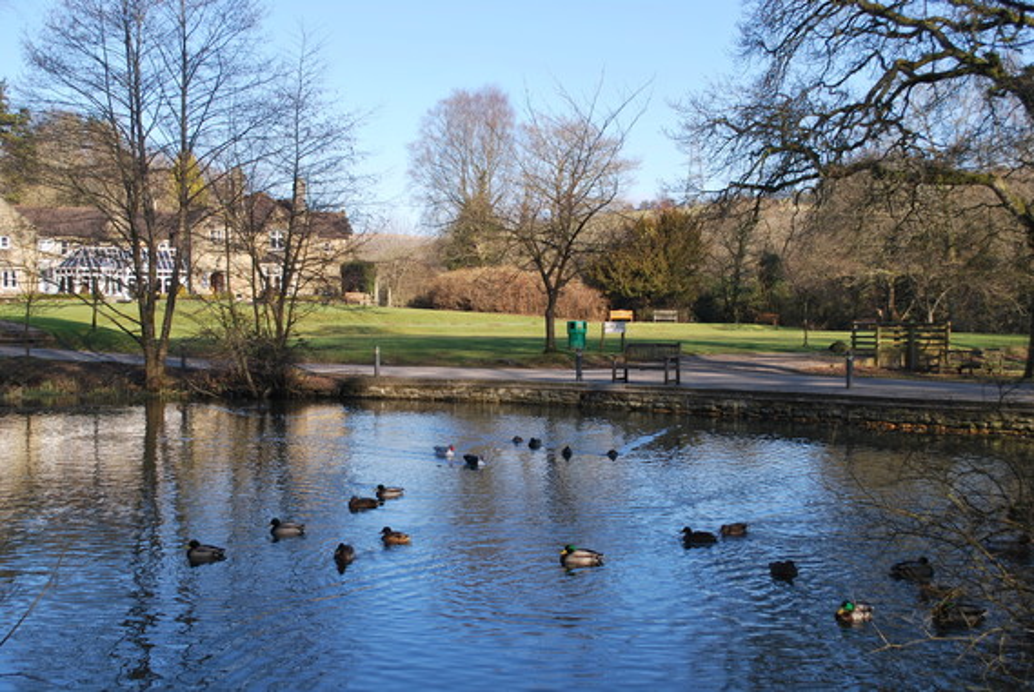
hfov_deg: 44.9
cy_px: 346
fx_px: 1251
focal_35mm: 44
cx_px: 517
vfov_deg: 30.9
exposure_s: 1/160
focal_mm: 29
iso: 100
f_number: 6.3
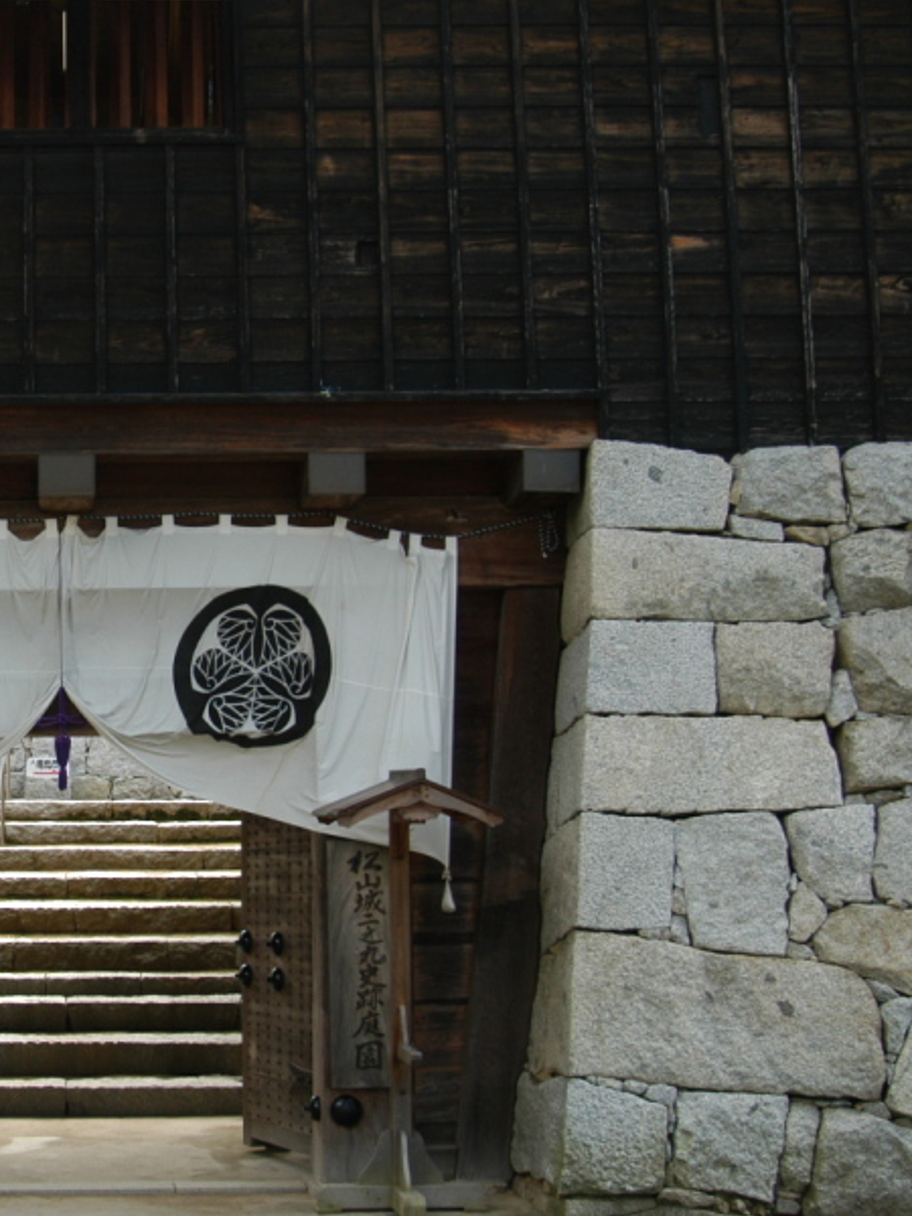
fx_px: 2073
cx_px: 45
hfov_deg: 23.9
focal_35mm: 59
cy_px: 607
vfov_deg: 32.7
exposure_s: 1/125
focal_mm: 24
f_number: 5.6
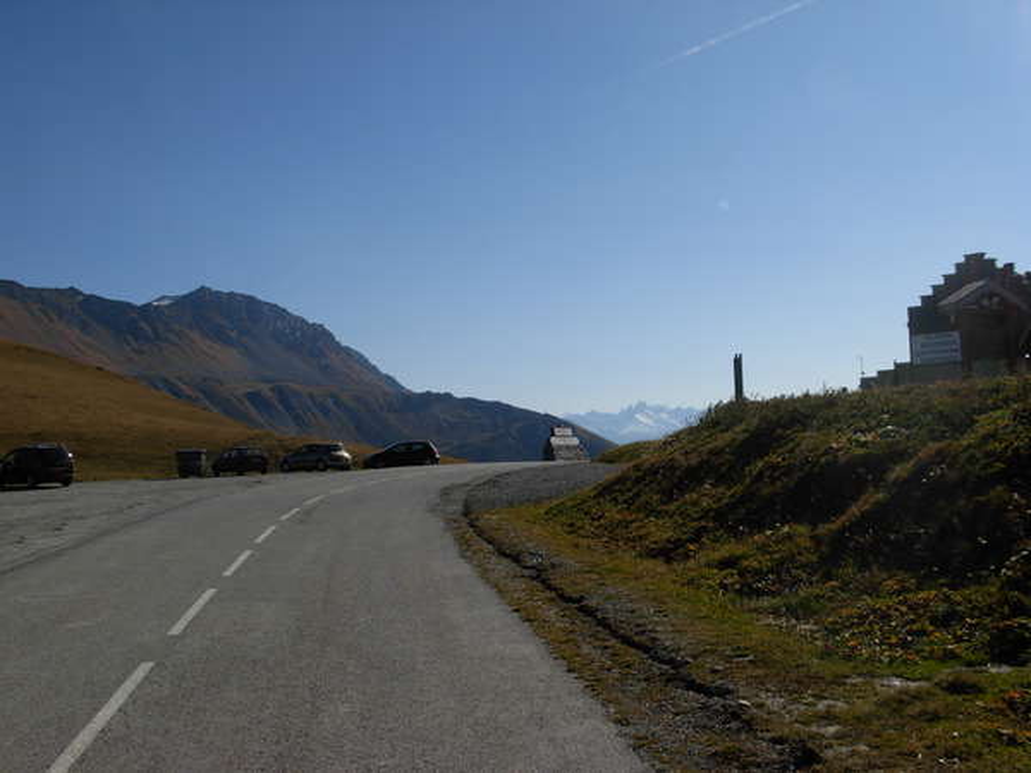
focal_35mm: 38
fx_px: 1132
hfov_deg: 49.0
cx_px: 516
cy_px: 386
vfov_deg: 37.7
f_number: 4.9
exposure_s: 1/1407
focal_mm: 6.3
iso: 79
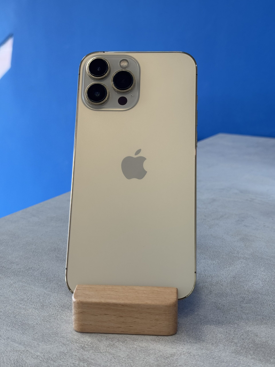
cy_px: 184
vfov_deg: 39.7
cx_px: 138
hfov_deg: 30.3
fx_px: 508
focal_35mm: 48
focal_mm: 6.76
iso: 50
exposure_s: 1/100
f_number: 1.78
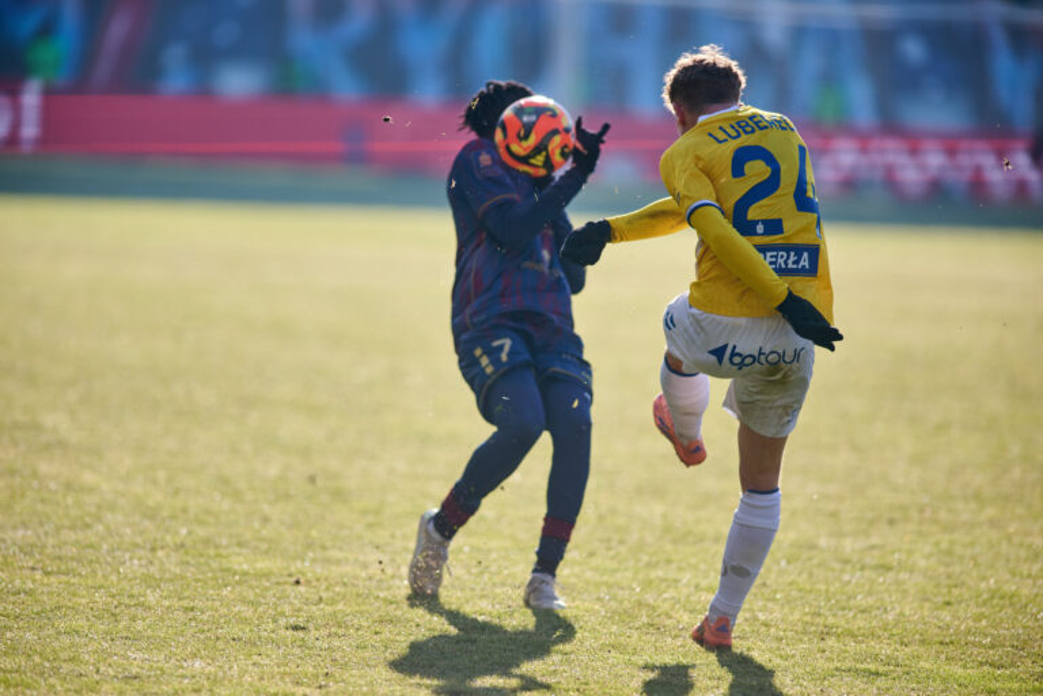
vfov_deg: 4.6
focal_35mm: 300
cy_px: 348
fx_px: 8691
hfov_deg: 6.9
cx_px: 522
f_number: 2.8
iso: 100
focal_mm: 300
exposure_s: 1/2000
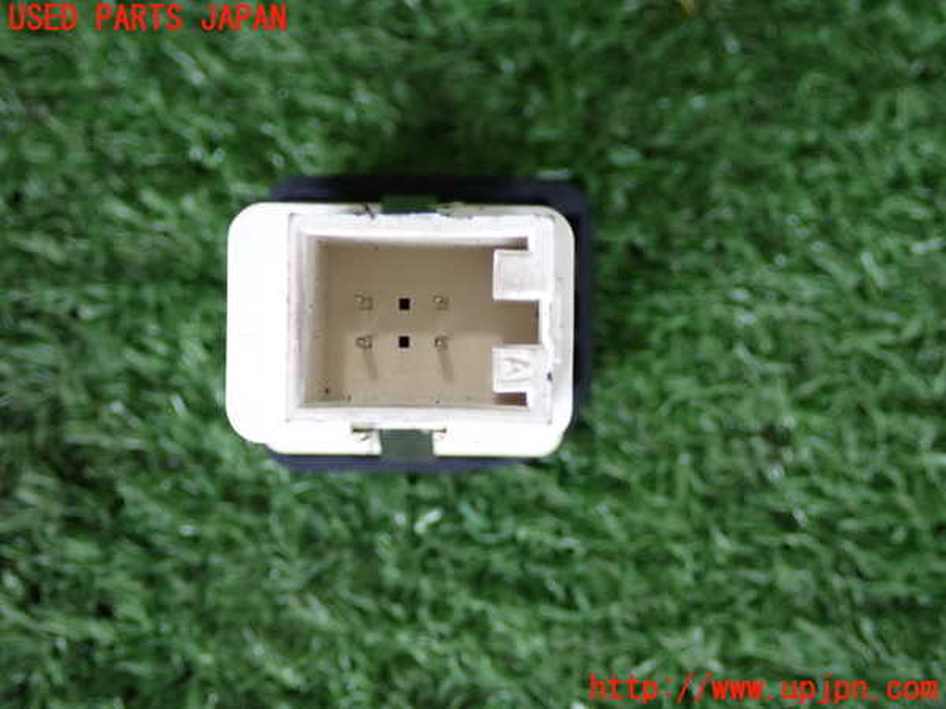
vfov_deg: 20.7
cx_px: 473
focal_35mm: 71
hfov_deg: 27.4
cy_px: 354
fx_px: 1940
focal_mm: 12.73
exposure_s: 1/100
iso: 1000
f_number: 3.9
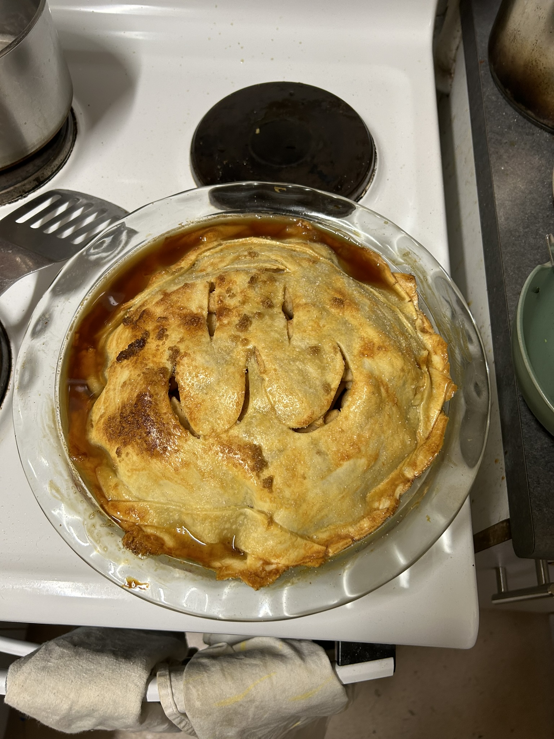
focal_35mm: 26
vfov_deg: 67.3
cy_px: 370
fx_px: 555
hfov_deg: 53.1
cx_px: 277
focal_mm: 5.7
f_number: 1.5
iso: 125
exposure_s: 1/50
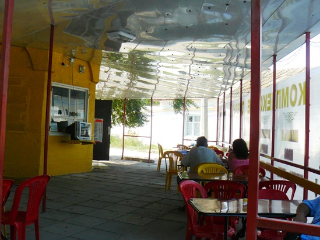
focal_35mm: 42
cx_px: 145
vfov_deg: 34.3
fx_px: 388
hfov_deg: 44.8
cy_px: 108
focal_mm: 6
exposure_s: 1/160
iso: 100
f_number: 4
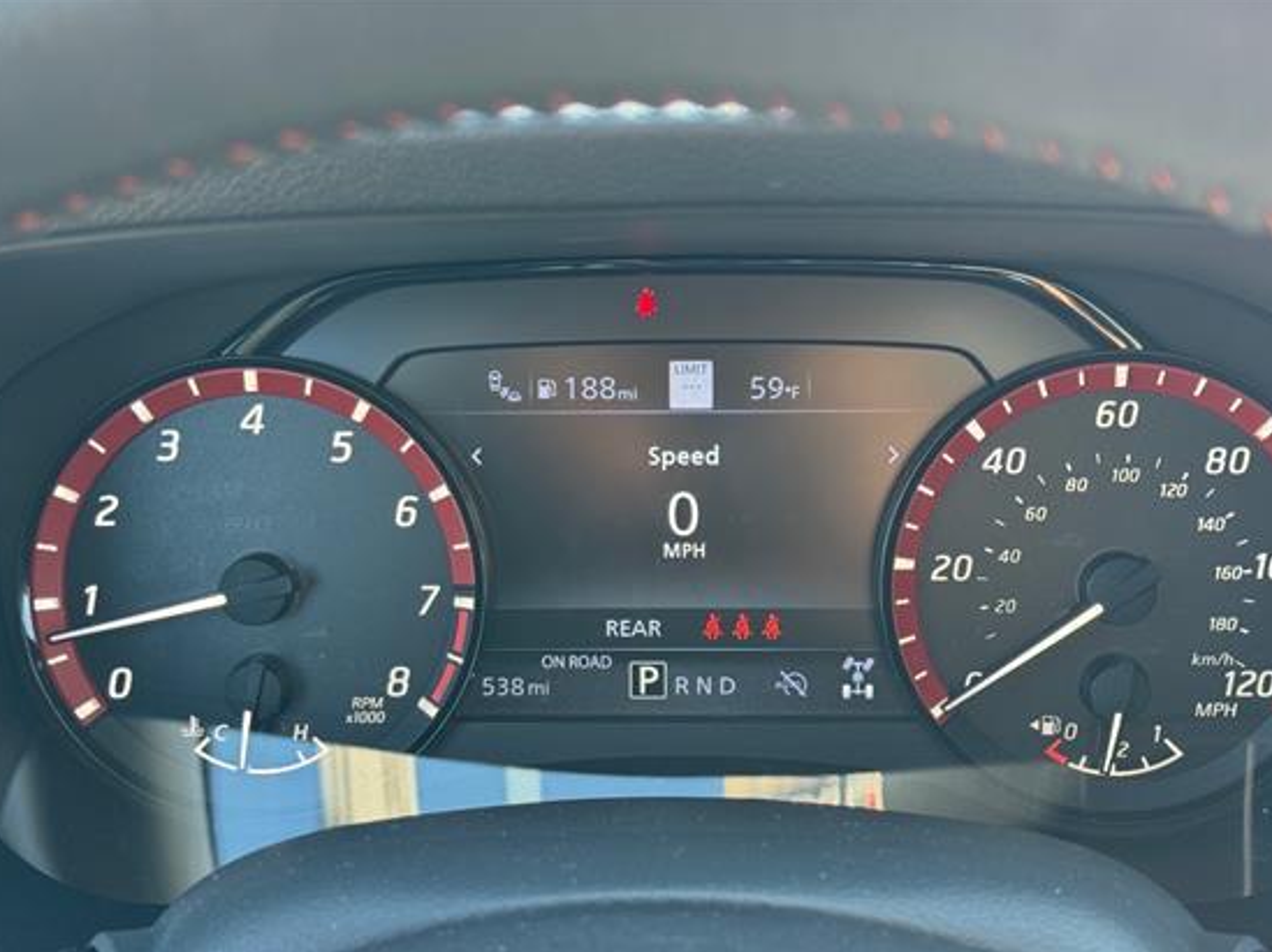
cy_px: 547
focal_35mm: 56
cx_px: 651
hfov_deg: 34.4
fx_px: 2056
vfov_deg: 26.0
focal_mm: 6.76
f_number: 1.78
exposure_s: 1/74
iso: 100
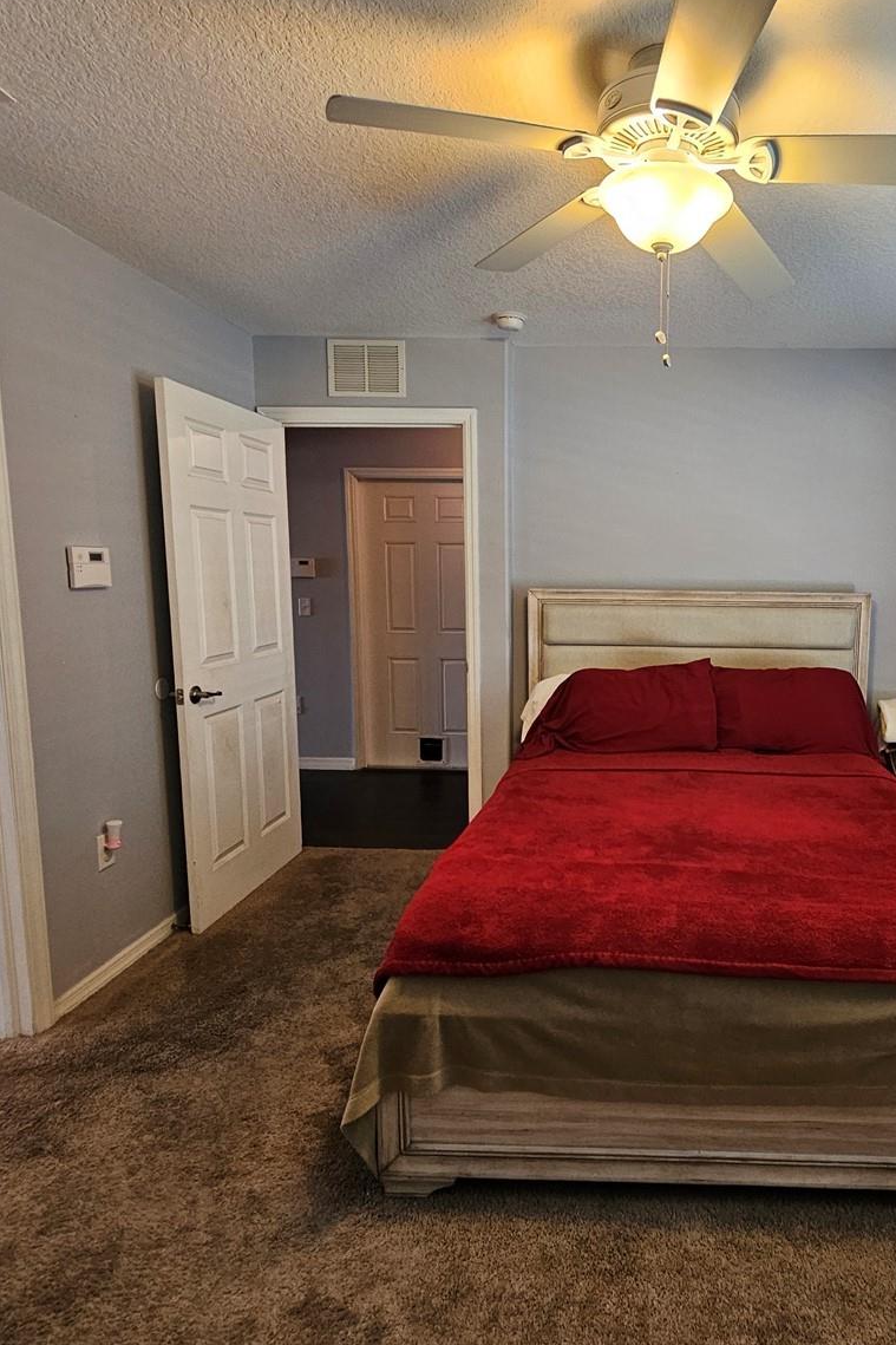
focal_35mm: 19
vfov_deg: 86.9
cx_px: 622
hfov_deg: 62.4
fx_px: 709
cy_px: 674
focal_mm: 2.2
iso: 200
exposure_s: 1/60
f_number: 2.2
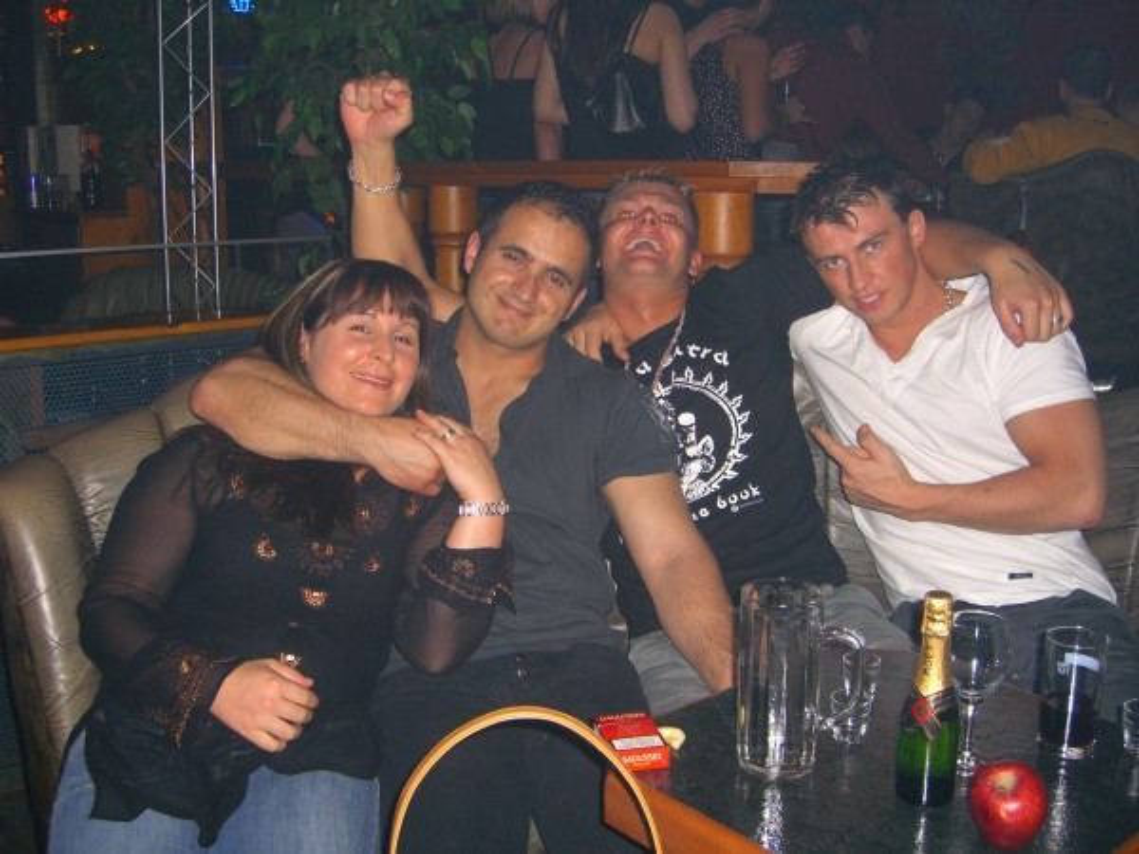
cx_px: 570
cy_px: 427
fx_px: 1250
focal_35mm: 38
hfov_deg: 49.0
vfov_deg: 37.7
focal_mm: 7.9
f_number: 2.8
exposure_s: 1/60
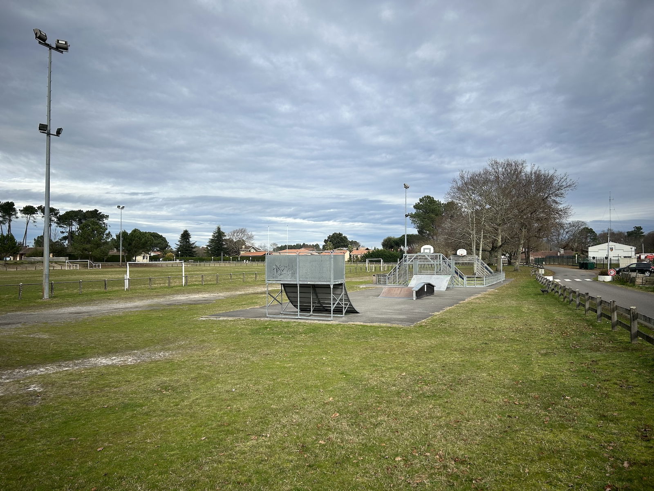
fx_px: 491
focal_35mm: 26
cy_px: 246
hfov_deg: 67.3
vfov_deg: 53.1
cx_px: 327
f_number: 1.5
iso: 50
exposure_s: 1/2299
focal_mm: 5.7
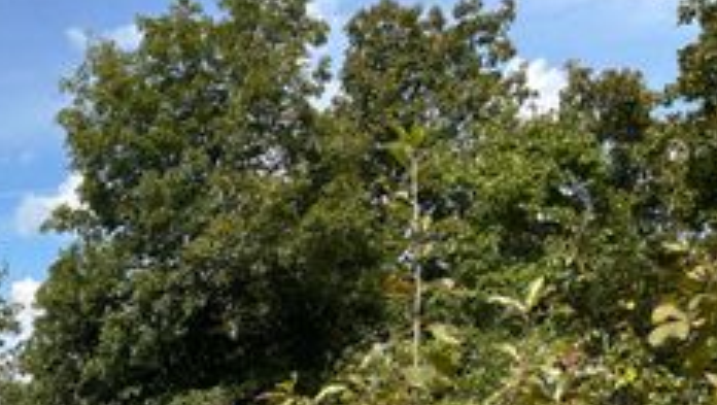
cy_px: 515
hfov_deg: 31.2
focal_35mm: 61
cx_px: -34
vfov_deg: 18.5
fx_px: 1161
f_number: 1.5
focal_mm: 5.7
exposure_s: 1/3460
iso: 50
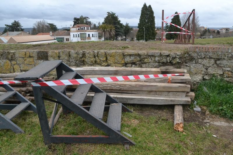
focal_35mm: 27
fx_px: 175
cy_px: 78
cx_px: 116
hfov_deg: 67.4
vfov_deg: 47.9
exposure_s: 1/800
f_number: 14
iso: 3200
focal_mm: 18
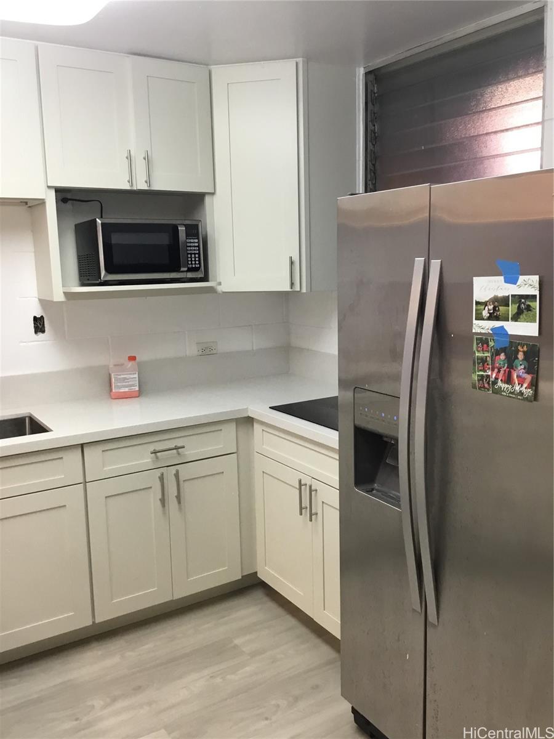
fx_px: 662
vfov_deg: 58.4
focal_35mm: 31
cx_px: 277
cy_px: 370
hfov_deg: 45.4
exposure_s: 1/33
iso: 80
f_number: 2.4
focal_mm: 3.3
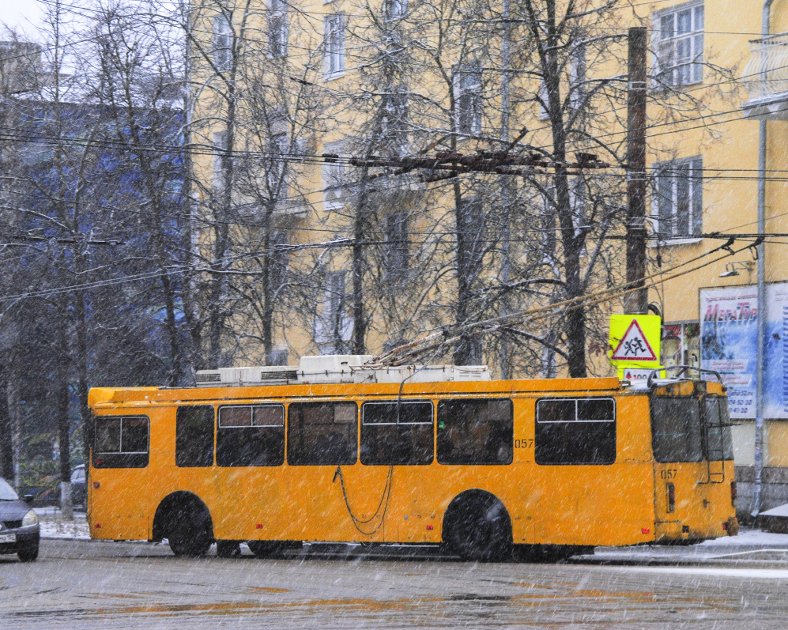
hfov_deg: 17.2
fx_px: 2611
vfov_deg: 13.8
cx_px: 393
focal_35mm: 112
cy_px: 313
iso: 400
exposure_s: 1/100
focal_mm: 66
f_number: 10
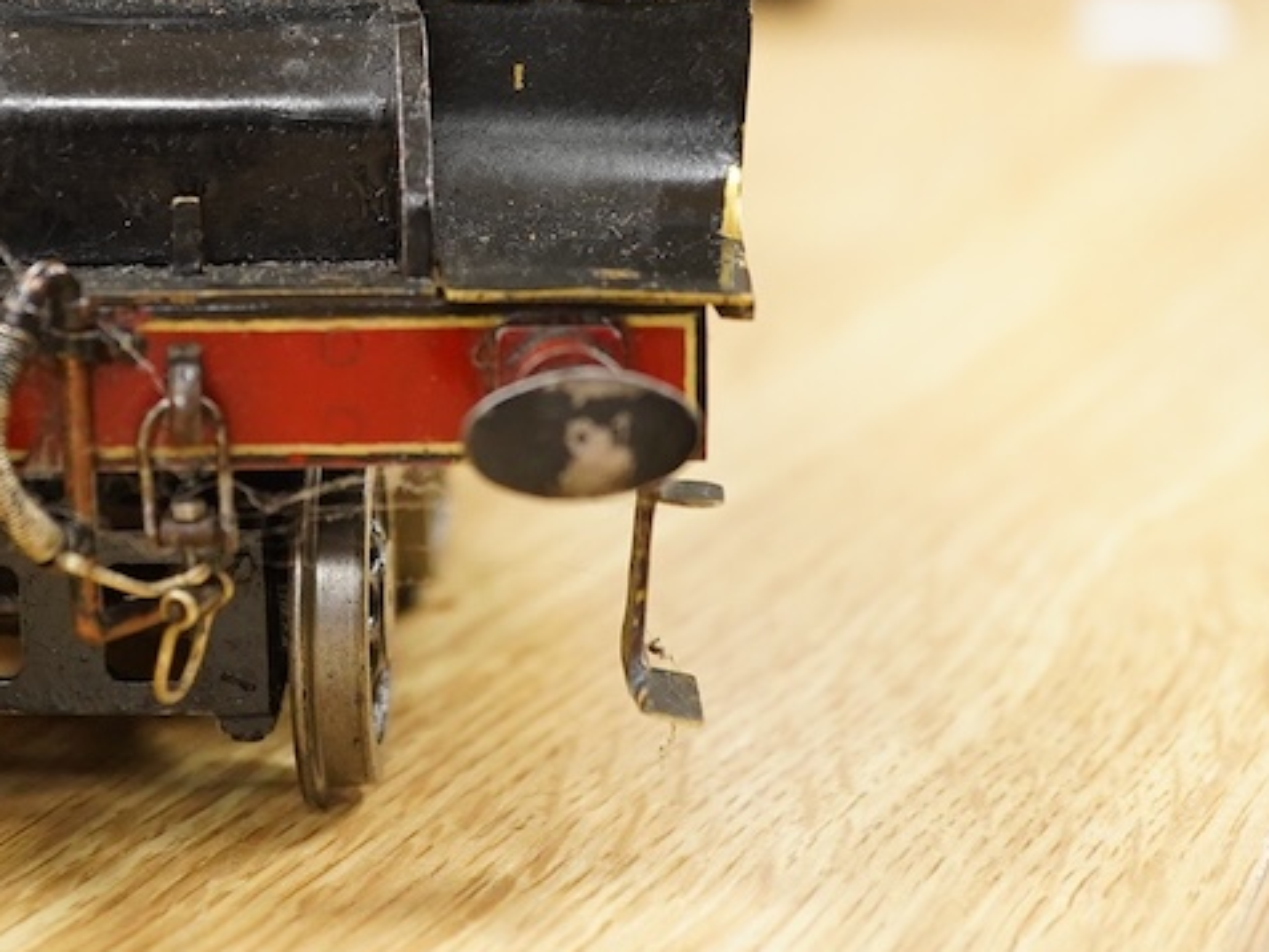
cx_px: 289
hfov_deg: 19.1
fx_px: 3740
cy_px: 48
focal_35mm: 102
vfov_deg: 14.3
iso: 2000
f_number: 3.5
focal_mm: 30
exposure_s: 1/125
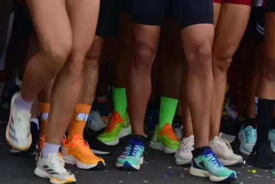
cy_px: 84
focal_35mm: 100
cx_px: 189
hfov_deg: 20.3
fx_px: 764
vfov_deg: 13.7
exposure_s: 1/80
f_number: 13
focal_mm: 48
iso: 250
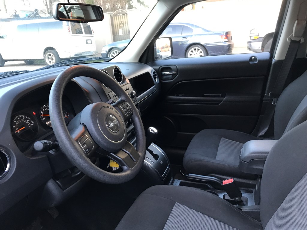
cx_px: 154
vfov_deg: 49.7
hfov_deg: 63.4
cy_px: 115
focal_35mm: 28
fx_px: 248
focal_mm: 3.99
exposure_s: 1/15
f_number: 1.8
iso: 40
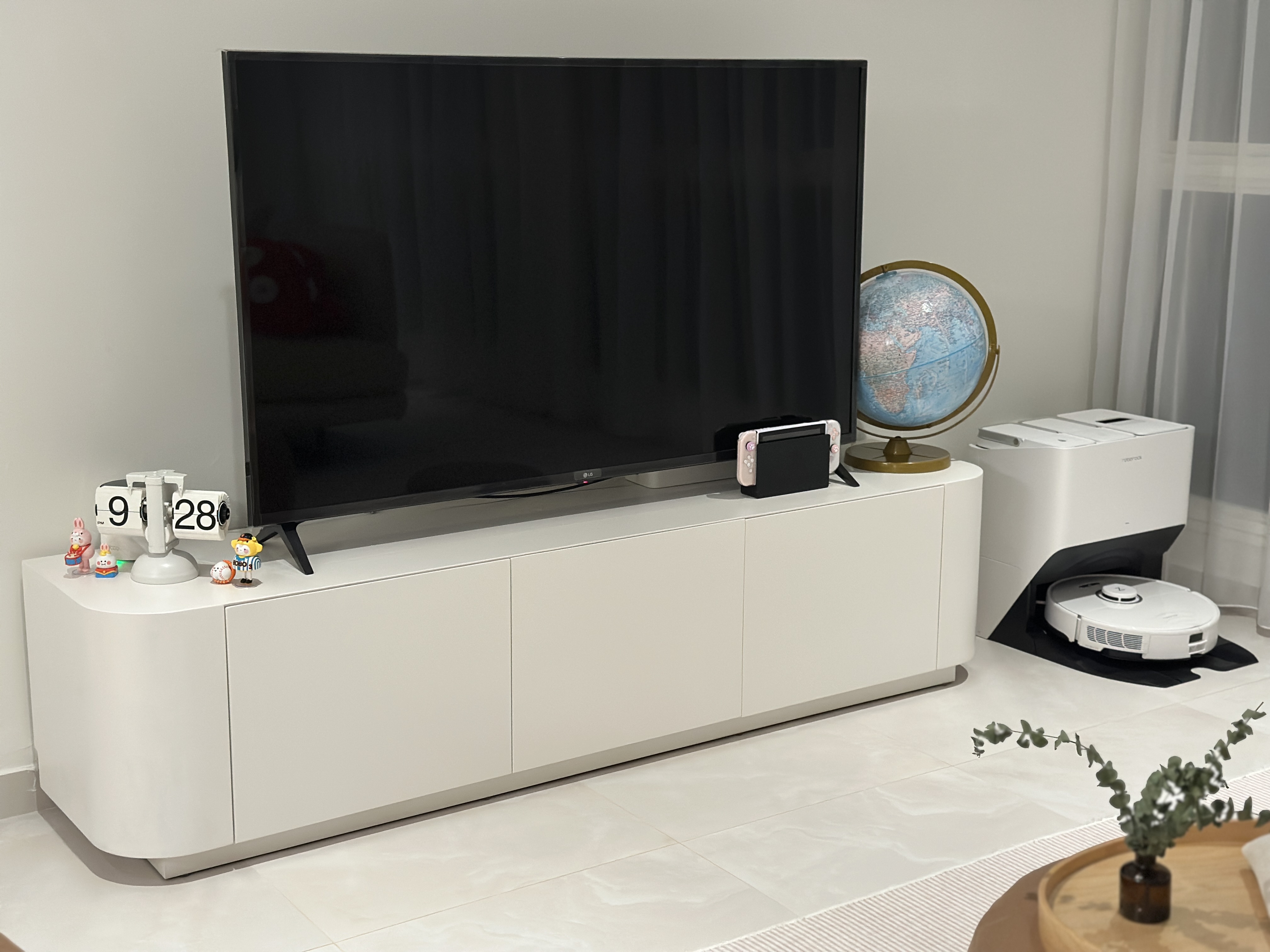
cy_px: 476
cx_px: 635
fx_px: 1761
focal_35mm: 48
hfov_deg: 39.7
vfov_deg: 30.3
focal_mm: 6.86
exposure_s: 1/59
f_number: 1.78
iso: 250
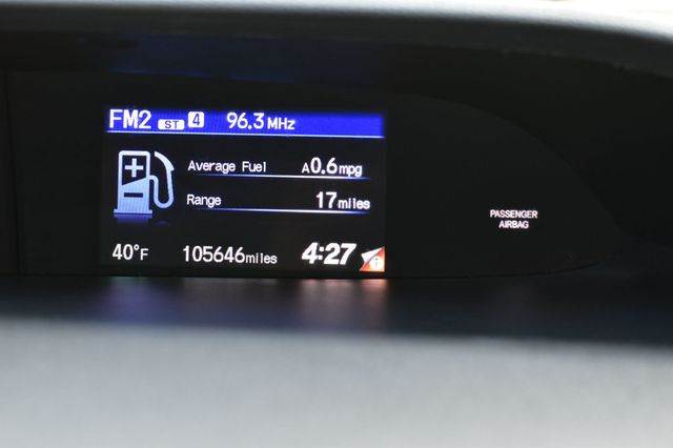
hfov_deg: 31.9
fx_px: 1177
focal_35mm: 63
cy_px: 224
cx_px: 336
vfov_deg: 21.5
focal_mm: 42
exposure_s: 1/15
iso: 1000
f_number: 6.3
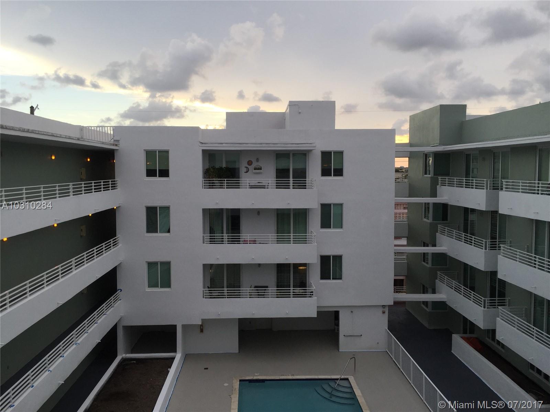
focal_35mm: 29
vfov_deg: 48.2
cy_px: 206
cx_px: 275
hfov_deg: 61.7
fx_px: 461
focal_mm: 4.15
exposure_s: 1/314
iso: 32
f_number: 2.2
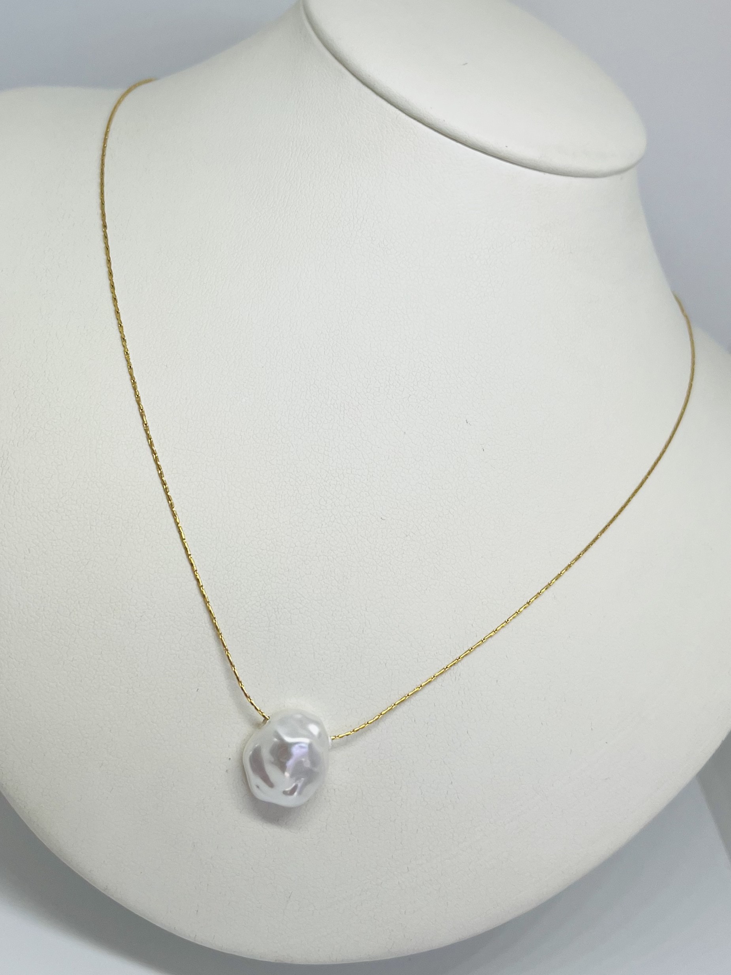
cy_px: 488
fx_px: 732
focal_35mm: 26
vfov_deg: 67.3
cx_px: 366
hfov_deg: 53.1
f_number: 1.6
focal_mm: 5.1
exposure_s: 1/421
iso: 50
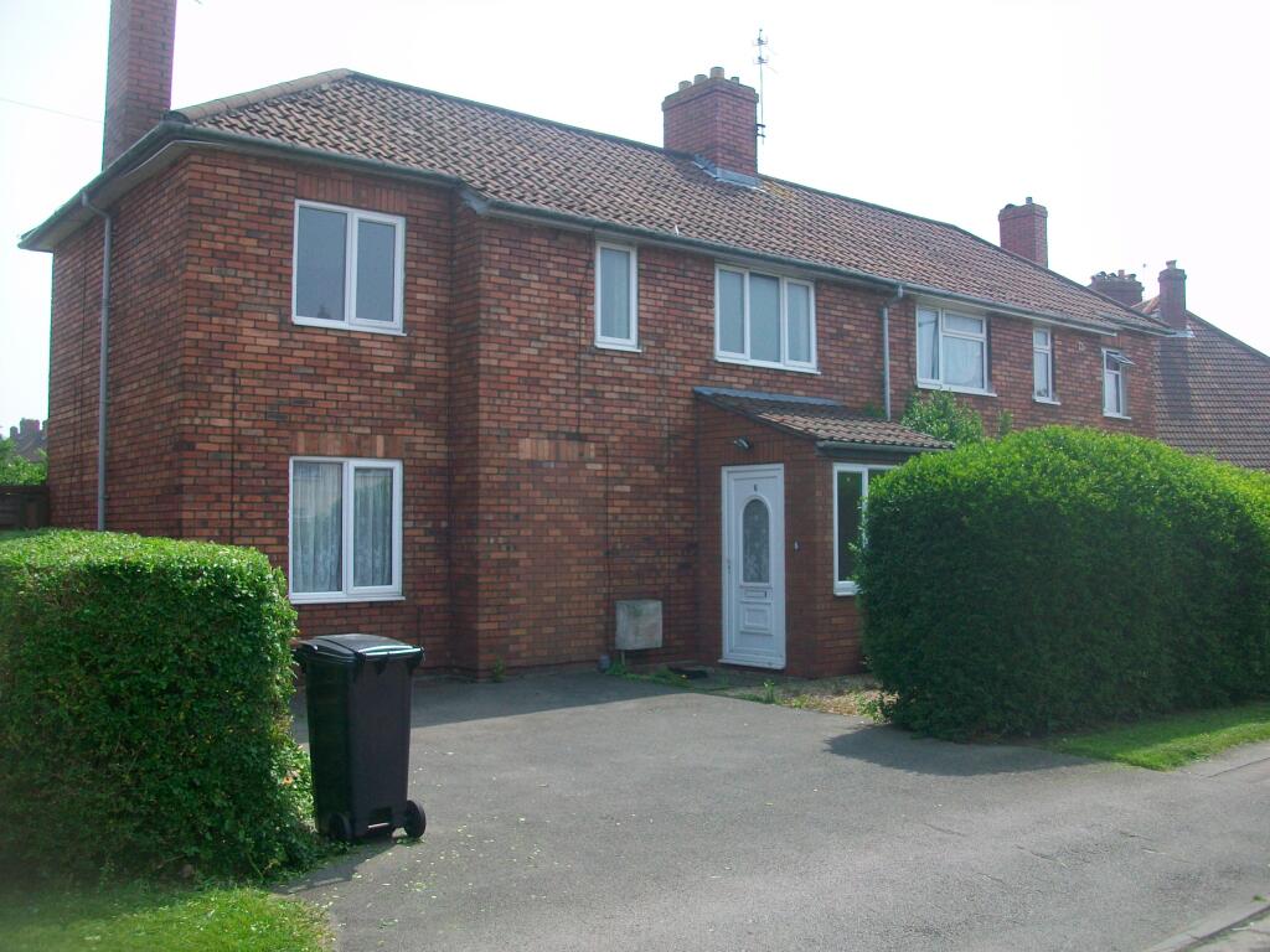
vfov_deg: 44.2
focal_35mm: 32
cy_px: 476
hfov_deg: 56.8
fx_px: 1174
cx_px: 635
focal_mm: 5.7
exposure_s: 1/640
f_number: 2.8
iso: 64
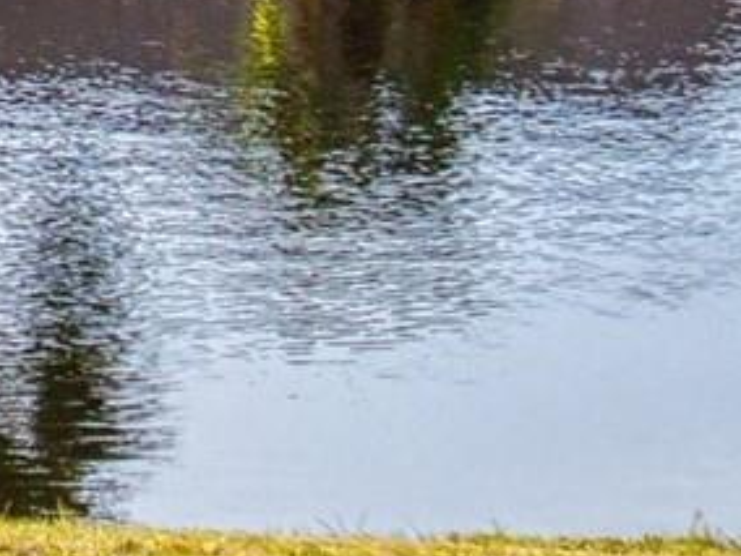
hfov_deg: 8.1
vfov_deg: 6.5
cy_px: -433
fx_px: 4816
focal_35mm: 225
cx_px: -1072
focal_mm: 20
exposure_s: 1/80
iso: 200
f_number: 9
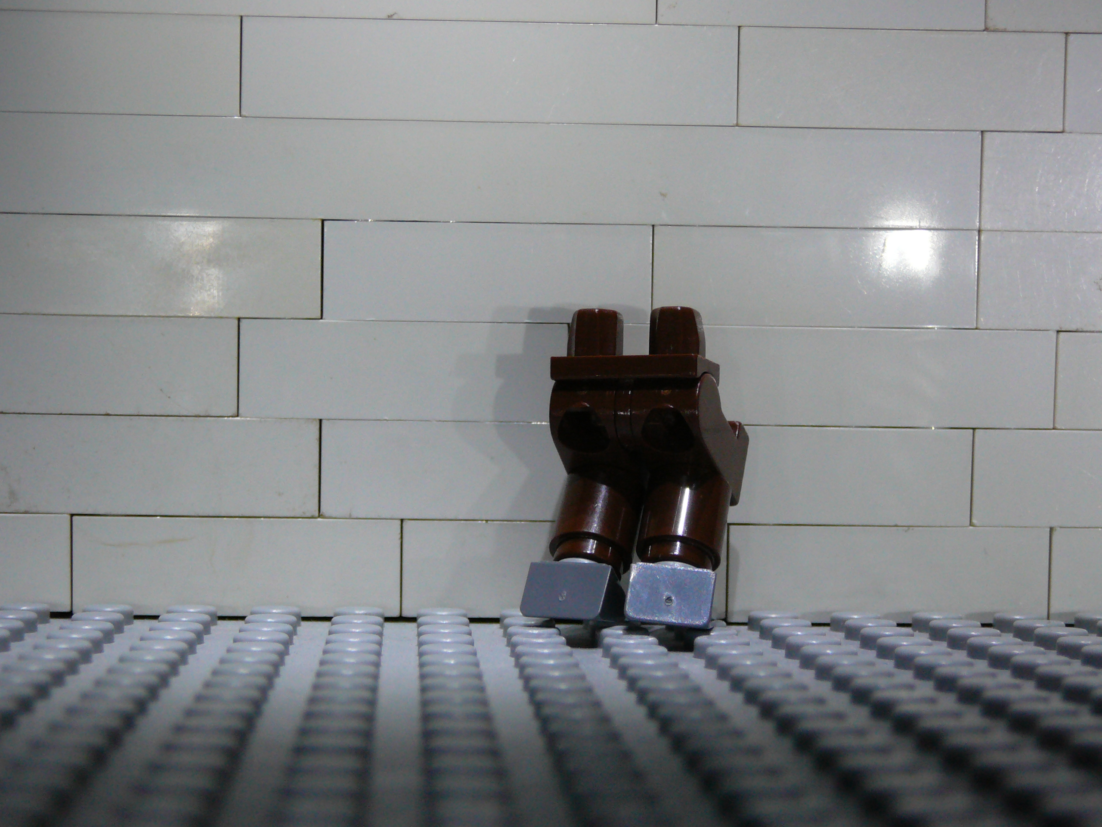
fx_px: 2451
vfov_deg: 19.1
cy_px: 414
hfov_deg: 25.3
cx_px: 551
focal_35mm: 77
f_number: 3.7
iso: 200
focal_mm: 11.5
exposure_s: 1/30
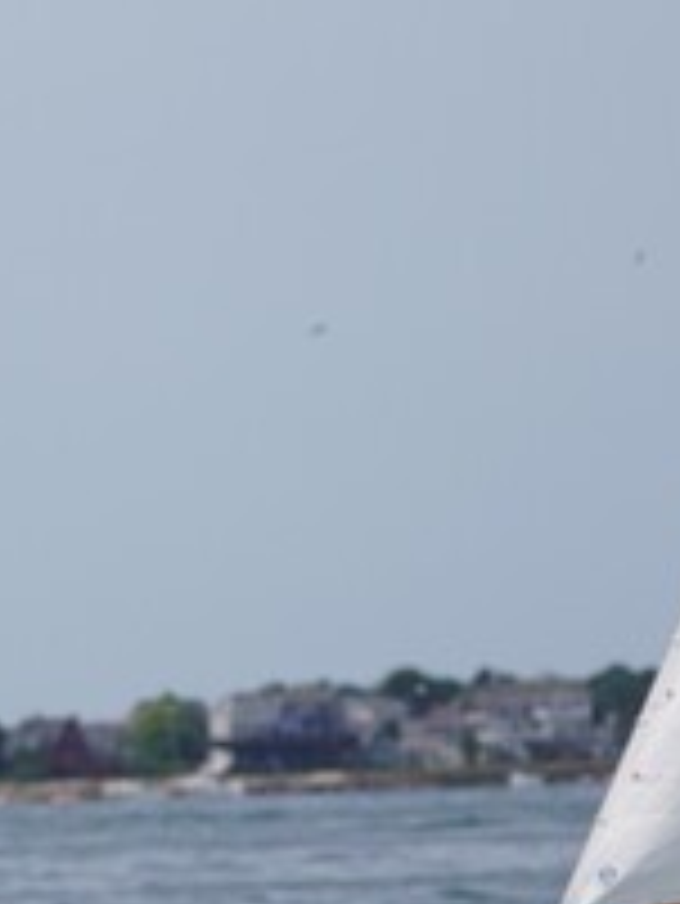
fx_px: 22475
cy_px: 286
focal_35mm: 859
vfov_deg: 2.3
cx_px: -563
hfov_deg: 1.7
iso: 100
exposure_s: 1/1250
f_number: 5
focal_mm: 150
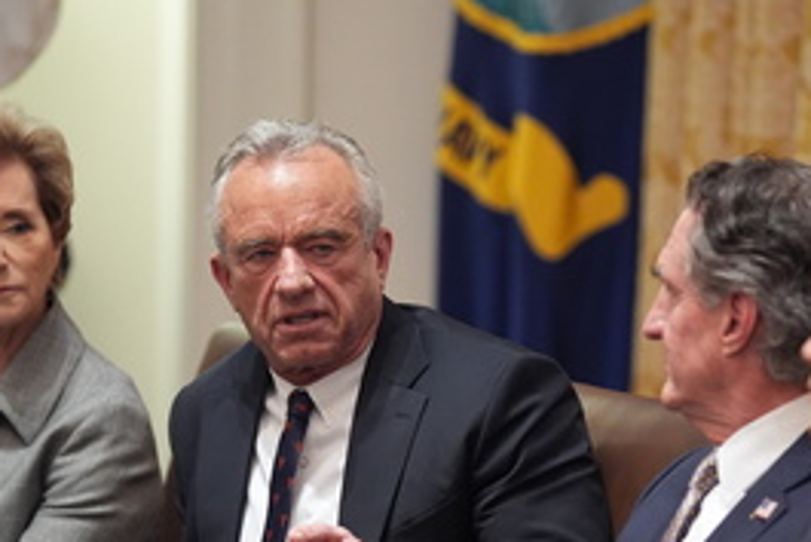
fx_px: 6784
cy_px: 513
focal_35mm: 301
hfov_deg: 6.8
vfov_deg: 4.6
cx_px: 627
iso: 3200
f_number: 2.8
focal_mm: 156
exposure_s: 1/160
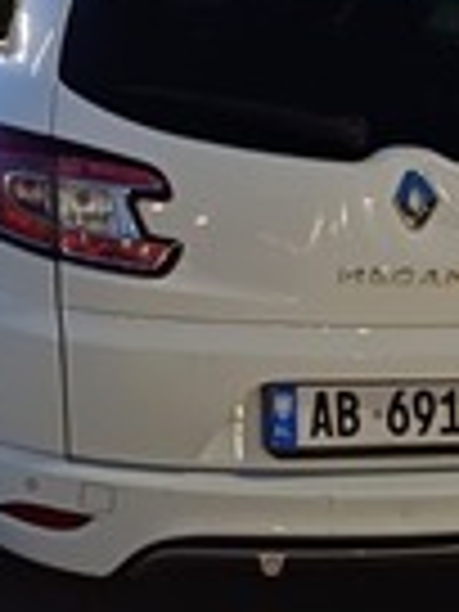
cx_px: 171
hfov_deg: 18.2
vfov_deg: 23.3
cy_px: 22
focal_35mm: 81
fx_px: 1432
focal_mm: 4.65
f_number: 1.8
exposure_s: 1/20
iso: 640
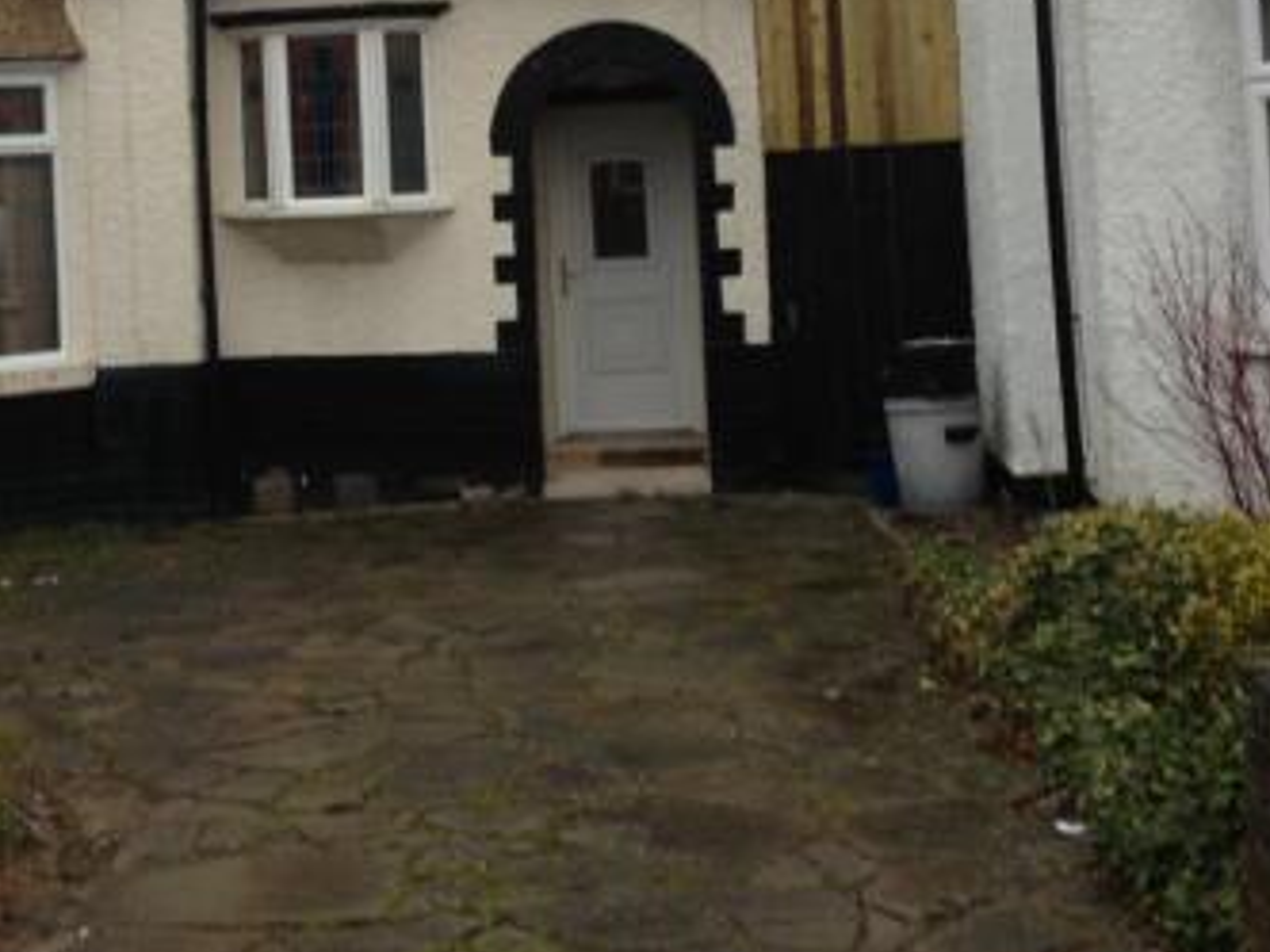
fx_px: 2128
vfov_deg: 24.6
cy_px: 136
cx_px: 316
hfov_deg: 32.6
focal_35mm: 58
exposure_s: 1/24
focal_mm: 4.13
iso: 50
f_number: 2.4
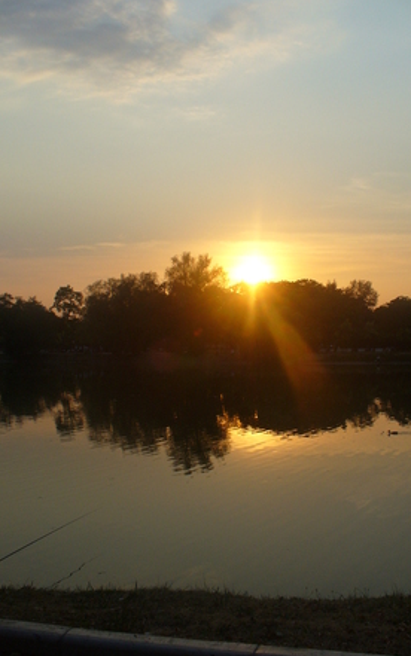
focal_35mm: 40
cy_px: 326
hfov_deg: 32.0
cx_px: 214
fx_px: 716
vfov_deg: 49.3
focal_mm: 6.1
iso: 80
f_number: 5.6
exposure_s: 1/200
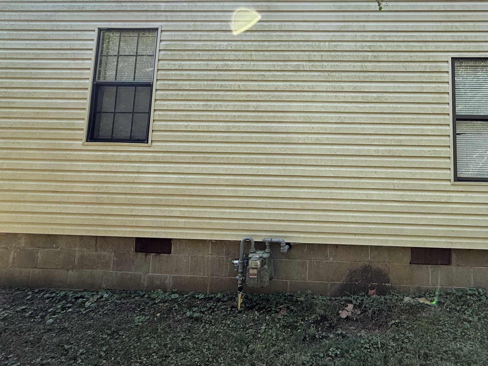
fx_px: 296
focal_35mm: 21
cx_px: 331
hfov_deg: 76.1
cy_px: 144
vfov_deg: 62.8
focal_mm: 2.22
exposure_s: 1/376
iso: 50
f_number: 2.2
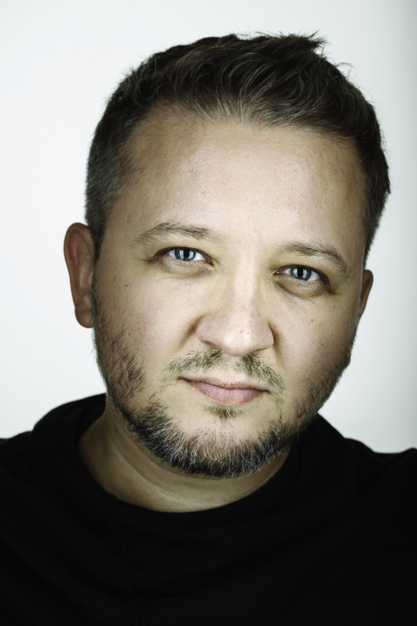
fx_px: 1823
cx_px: 208
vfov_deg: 19.5
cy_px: 313
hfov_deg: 13.1
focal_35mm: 105
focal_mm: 105
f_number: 8
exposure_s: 1/200
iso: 100
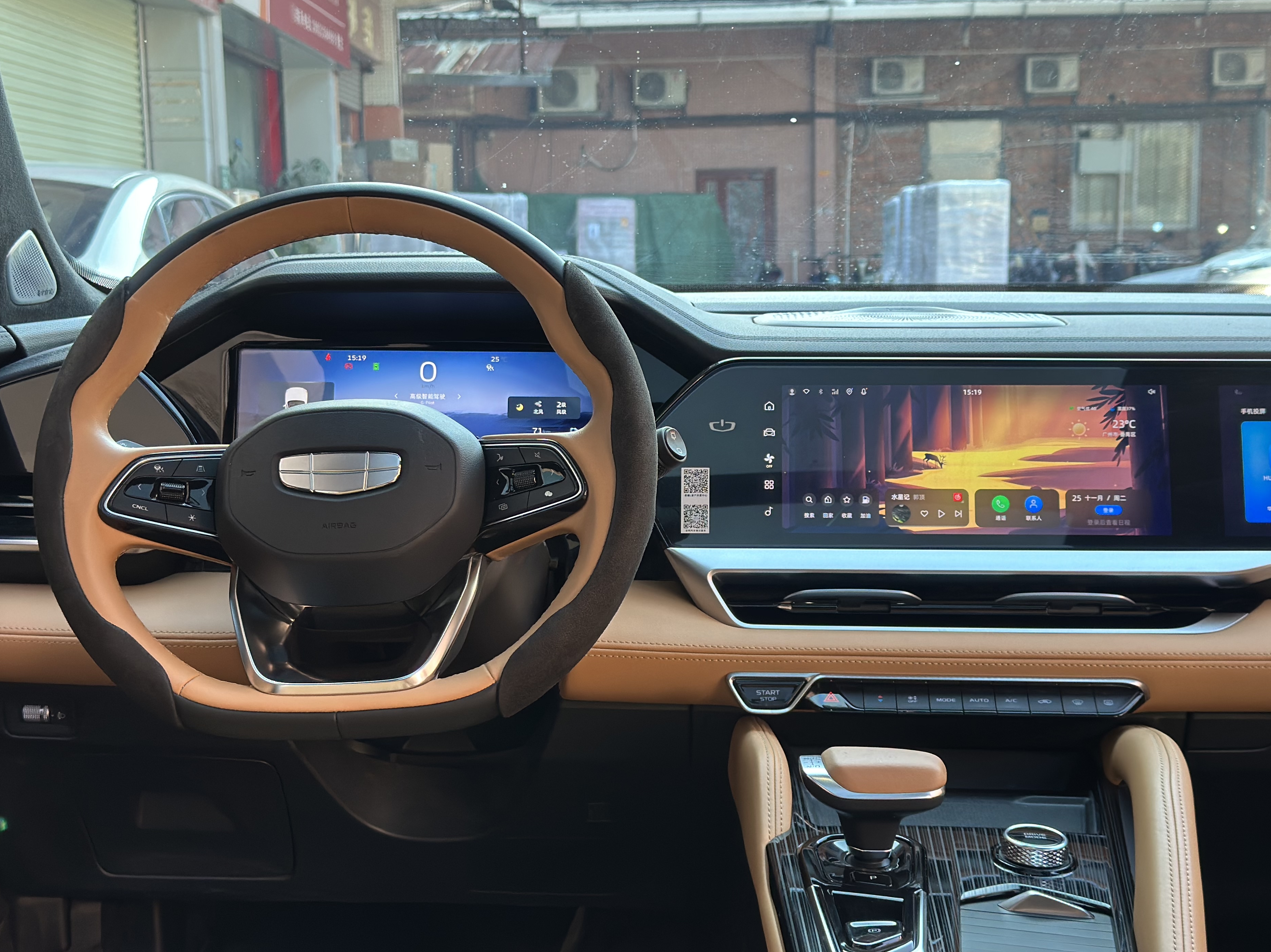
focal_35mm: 52
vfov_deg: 28.0
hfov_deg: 36.8
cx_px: 643
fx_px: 1909
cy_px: 509
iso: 100
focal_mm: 6.86
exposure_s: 1/171
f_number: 1.78
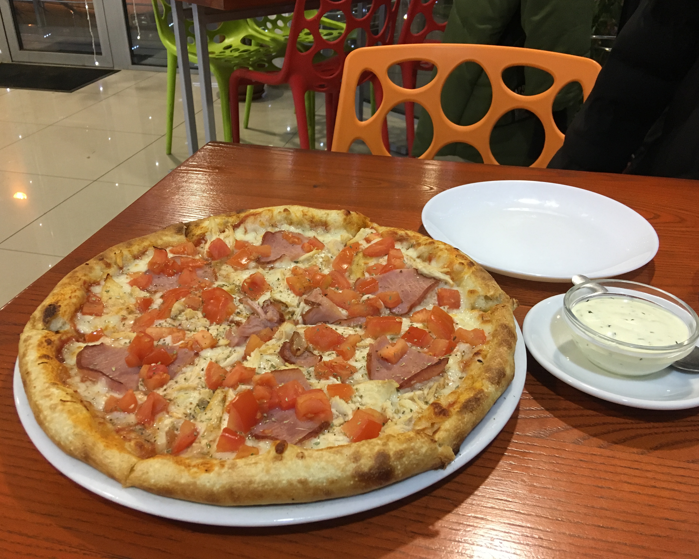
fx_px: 641
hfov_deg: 57.2
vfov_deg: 47.1
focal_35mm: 31
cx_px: 336
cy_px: 273
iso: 160
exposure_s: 1/33
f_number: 2.2
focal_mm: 4.15
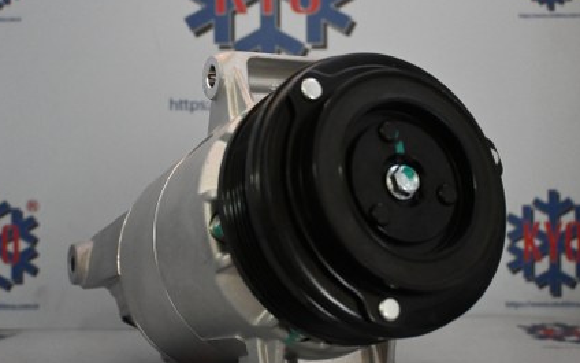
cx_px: 263
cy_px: 192
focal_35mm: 50
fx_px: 786
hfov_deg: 40.5
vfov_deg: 26.0
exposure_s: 1/60
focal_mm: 23
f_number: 4.2
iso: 4000
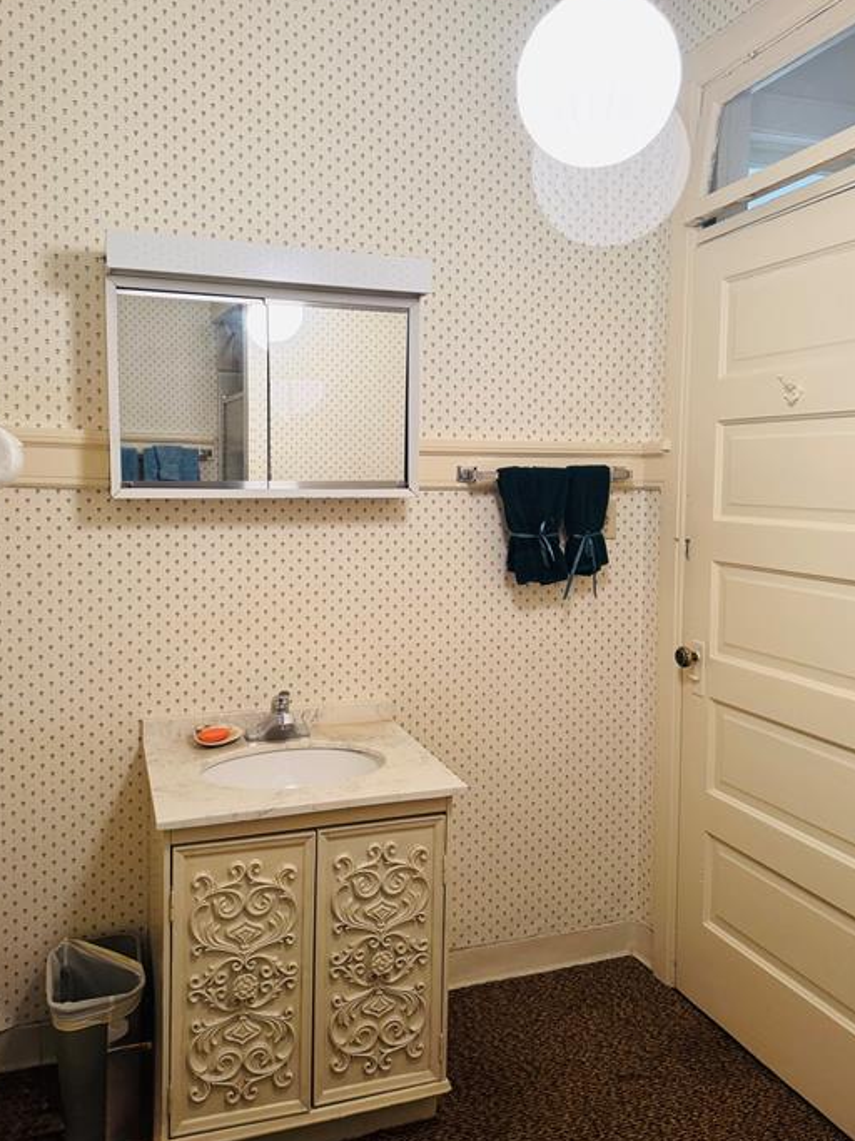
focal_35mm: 27
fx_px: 889
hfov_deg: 51.3
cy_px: 535
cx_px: 406
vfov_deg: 65.3
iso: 200
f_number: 1.78
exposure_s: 1/60
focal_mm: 6.76
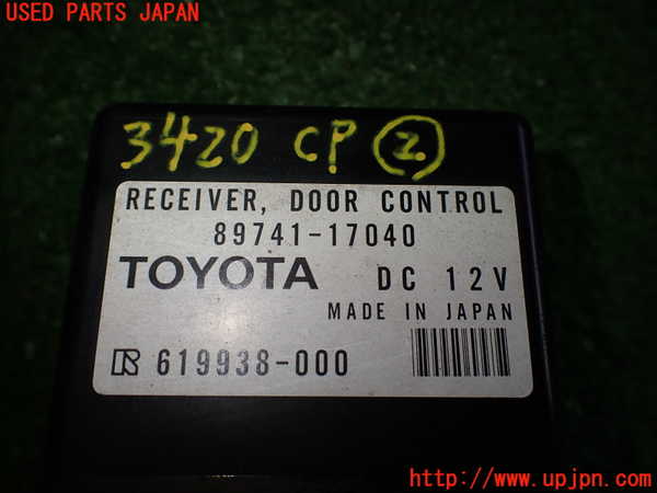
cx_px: 328
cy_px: 246
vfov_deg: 46.8
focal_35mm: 30
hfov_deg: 60.0
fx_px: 569
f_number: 2.3
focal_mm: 5.4
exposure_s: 1/200
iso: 100
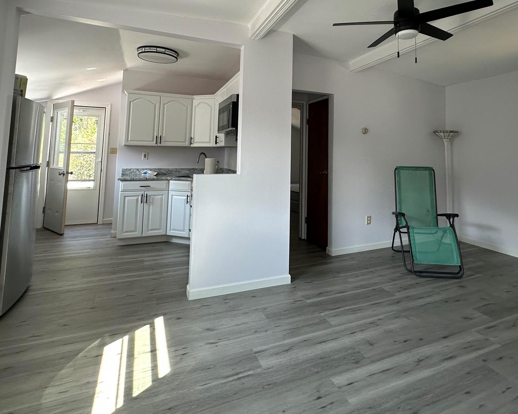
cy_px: 126
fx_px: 322
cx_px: 301
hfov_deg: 77.1
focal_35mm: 21
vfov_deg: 63.2
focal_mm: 2.22
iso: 125
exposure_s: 1/99
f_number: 2.2
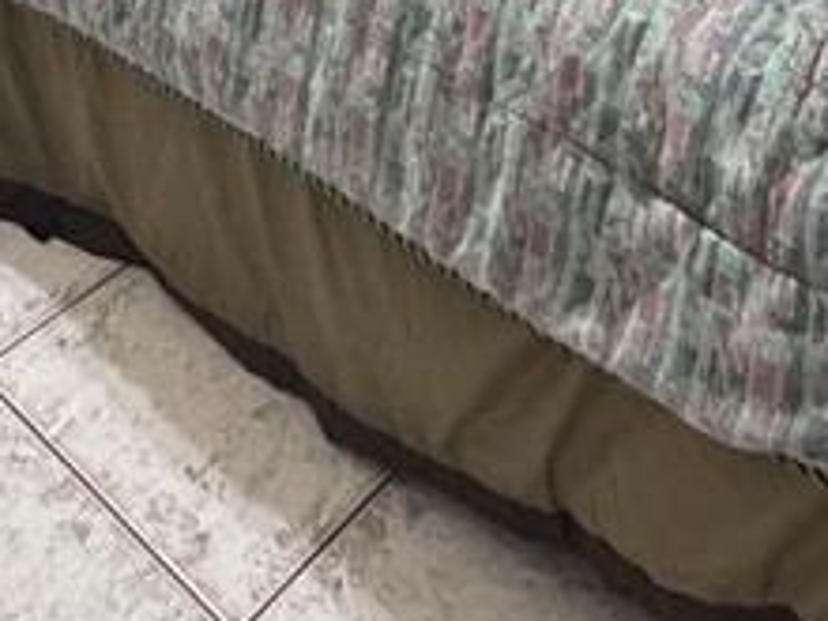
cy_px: -365
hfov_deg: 35.6
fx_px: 1220
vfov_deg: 22.3
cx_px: 105
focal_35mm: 51
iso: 400
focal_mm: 2.22
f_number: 2.2
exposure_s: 1/40
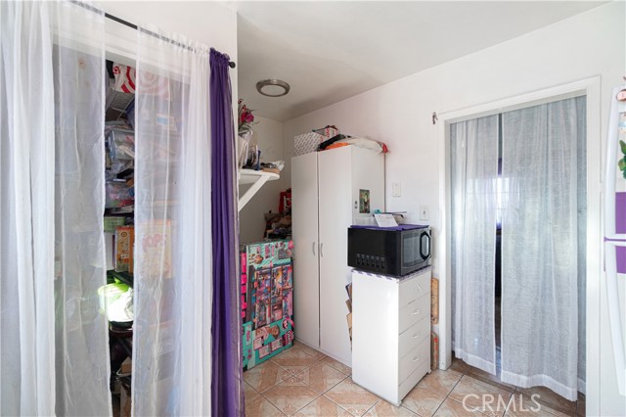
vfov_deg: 77.3
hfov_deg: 100.4
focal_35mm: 15
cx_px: 313
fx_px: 261
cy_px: 208
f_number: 7.1
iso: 320
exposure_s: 1/10
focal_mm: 10
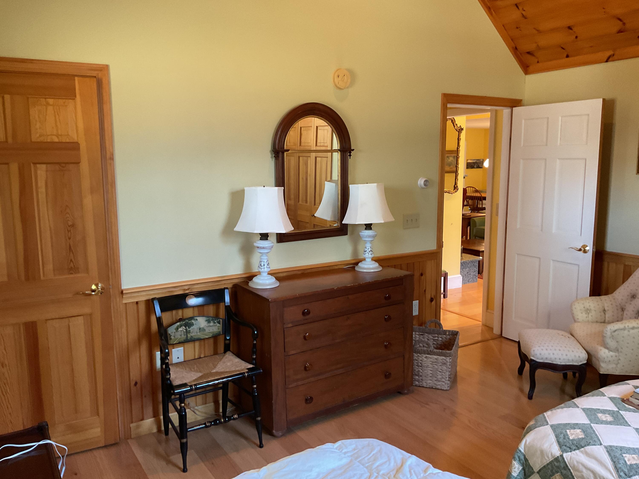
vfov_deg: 48.2
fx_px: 535
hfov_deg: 61.7
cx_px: 320
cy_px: 240
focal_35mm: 29
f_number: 1.8
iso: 200
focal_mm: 3
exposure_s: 1/40
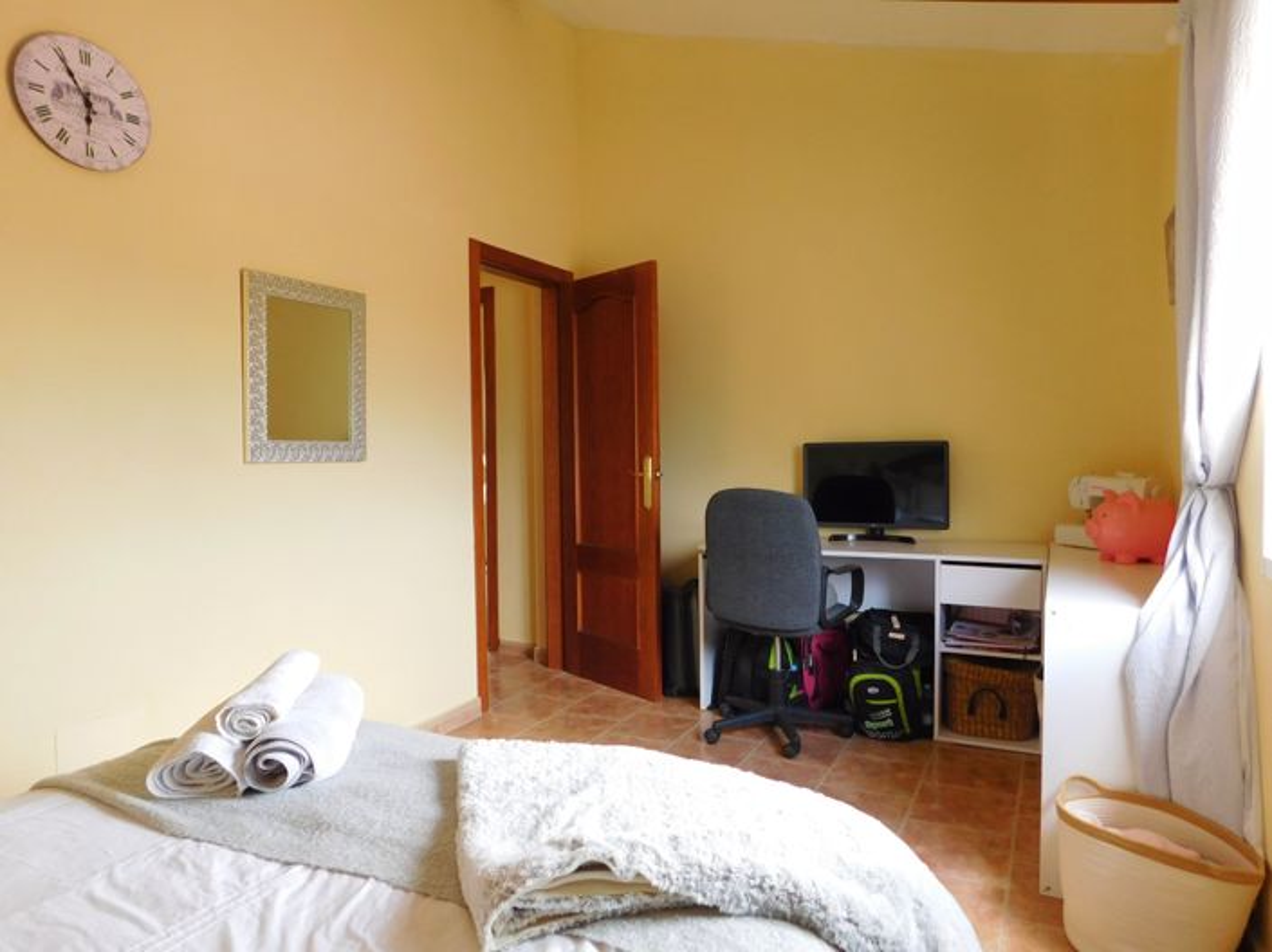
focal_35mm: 23
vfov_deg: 58.8
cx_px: 636
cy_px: 476
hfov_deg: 74.0
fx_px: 845
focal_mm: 4
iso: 125
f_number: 3
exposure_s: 1/40
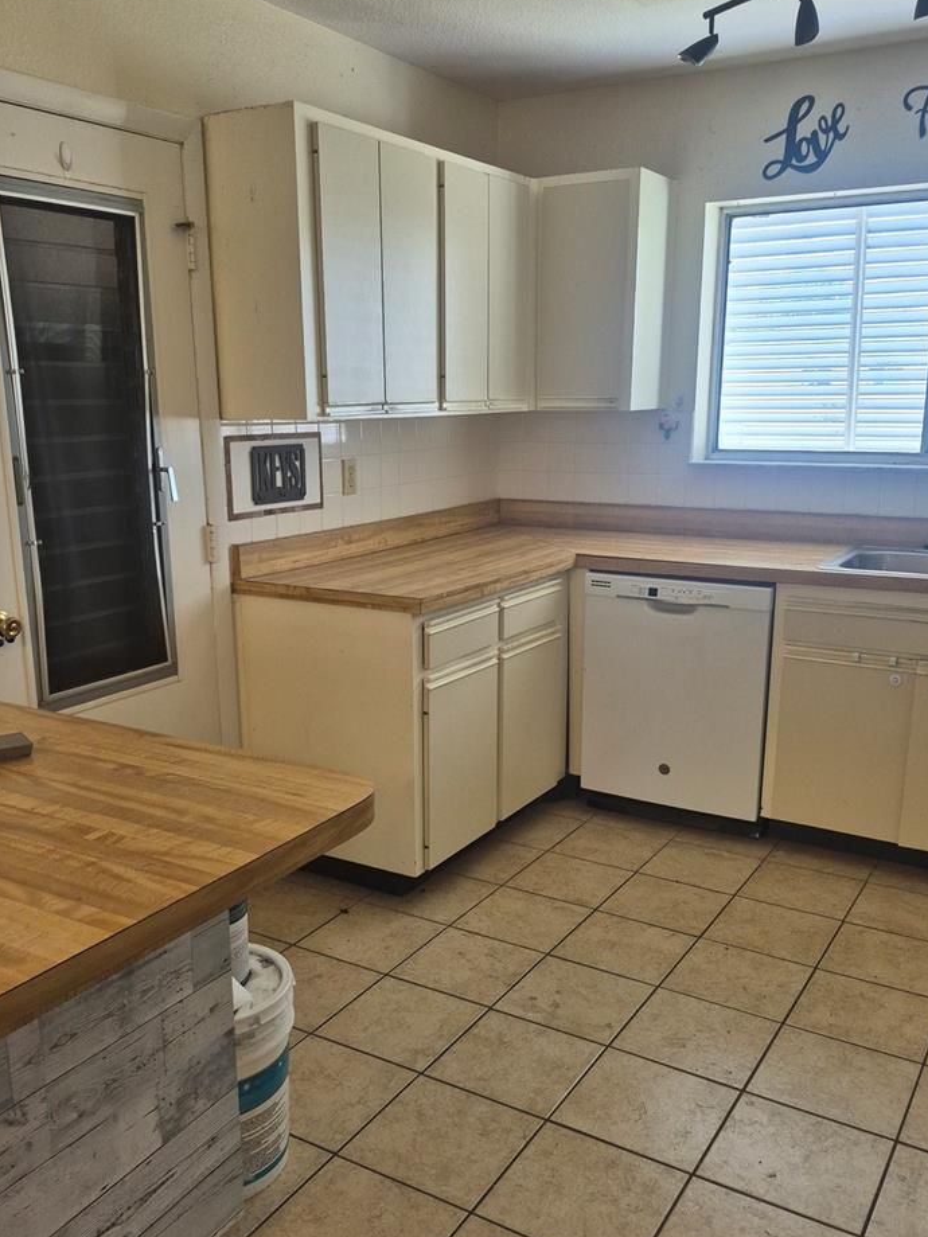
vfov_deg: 59.8
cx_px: 449
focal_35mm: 30
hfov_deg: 46.8
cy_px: 679
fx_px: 1072
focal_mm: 5.4
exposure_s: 1/120
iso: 125
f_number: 1.8
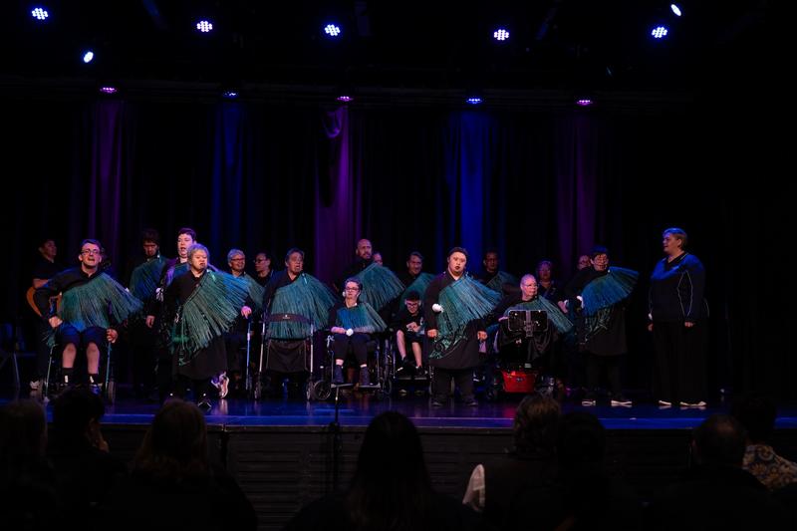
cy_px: 266
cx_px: 398
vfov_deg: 26.5
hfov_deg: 38.9
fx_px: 1129
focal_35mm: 51
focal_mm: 51
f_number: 4
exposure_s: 1/200
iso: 1250
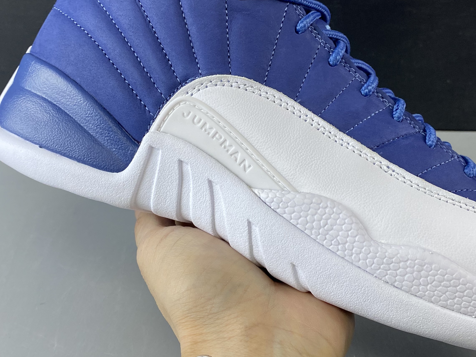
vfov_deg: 31.4
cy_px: 133
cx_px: 284
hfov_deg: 41.1
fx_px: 633
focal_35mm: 46
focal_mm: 4.25
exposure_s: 1/100
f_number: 1.8
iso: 100
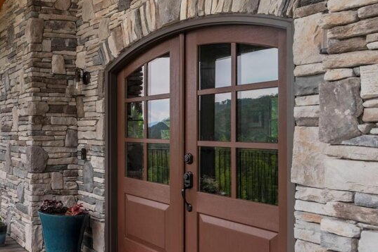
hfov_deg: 43.0
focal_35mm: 38
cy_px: 132
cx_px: -6
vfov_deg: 35.0
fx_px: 399
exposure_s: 1/1600
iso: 320
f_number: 7.1
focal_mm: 17
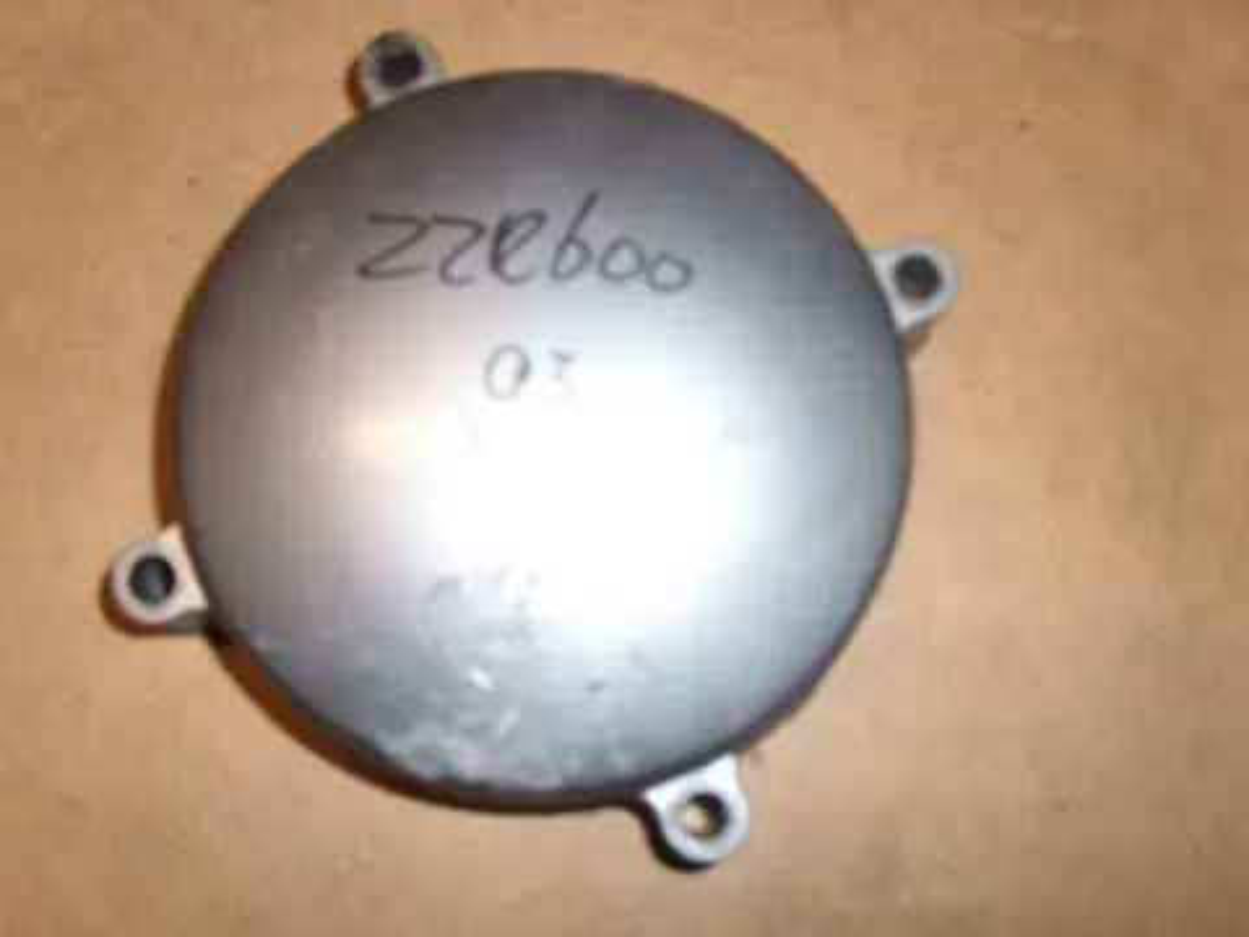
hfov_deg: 52.6
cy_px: 468
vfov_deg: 40.7
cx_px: 624
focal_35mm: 35
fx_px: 1263
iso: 50
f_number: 2.8
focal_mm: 5.8
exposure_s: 1/30
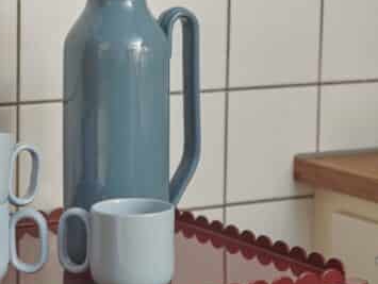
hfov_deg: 13.9
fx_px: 1552
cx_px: 113
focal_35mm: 142
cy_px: 49
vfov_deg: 10.4
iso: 500
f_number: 3.5
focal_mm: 70
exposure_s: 1/125
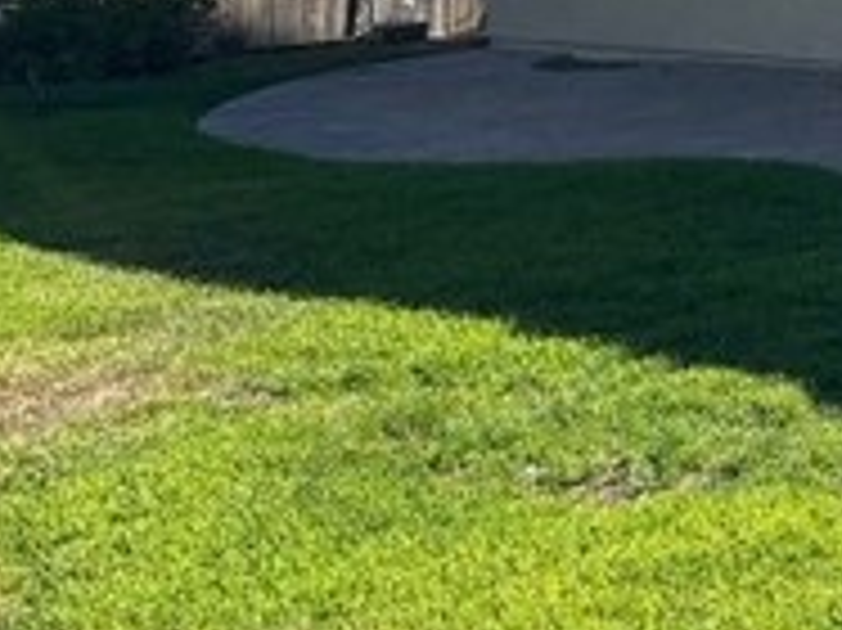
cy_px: -315
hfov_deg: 20.0
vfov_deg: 16.4
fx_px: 1993
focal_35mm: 82
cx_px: 1324
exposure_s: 1/2410
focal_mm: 6.86
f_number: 1.78
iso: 80
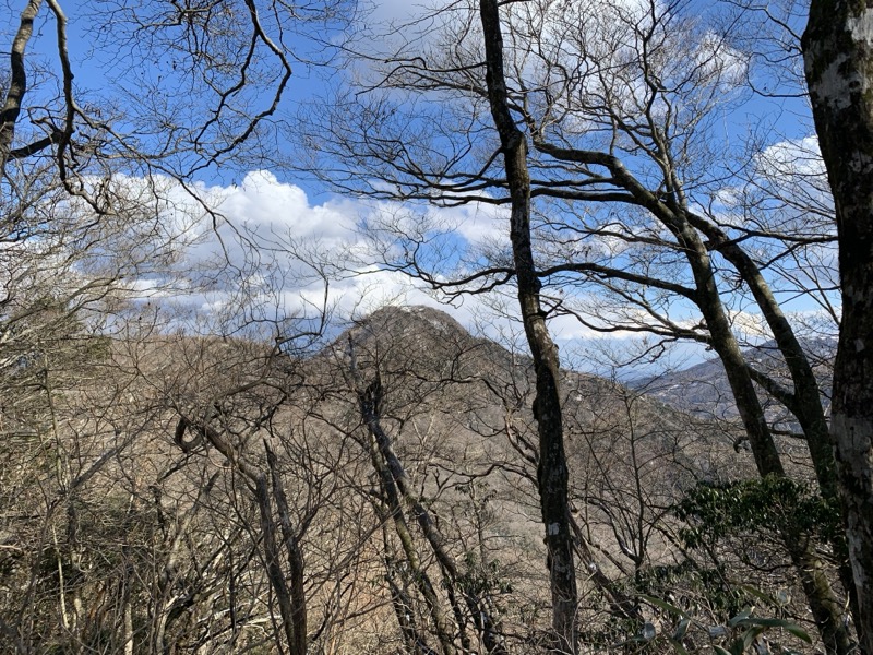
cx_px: 436
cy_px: 328
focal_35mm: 26
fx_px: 656
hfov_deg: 67.3
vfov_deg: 53.1
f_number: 1.8
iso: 25
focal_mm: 4.25
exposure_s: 1/1779
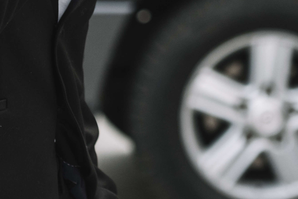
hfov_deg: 5.4
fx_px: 3171
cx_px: 305
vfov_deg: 3.6
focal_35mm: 383
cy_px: -103
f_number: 3.5
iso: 500
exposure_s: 1/160
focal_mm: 90
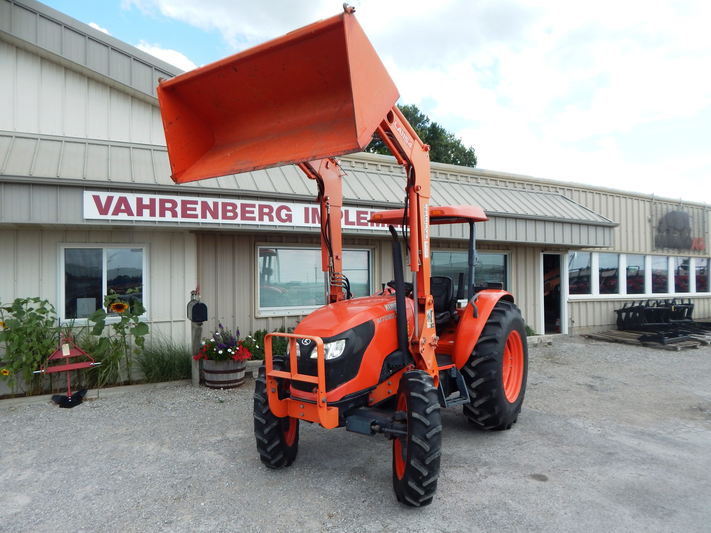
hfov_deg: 76.4
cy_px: 266
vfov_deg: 61.1
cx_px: 356
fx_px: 452
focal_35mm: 22
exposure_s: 1/800
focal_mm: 4
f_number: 3
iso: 125
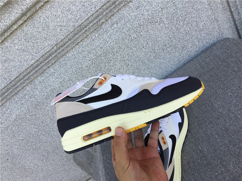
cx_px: 121
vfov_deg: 45.4
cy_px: 90
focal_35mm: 31
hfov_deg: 58.4
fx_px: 217
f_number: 2.4
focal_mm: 3.3
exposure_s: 1/201
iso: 25
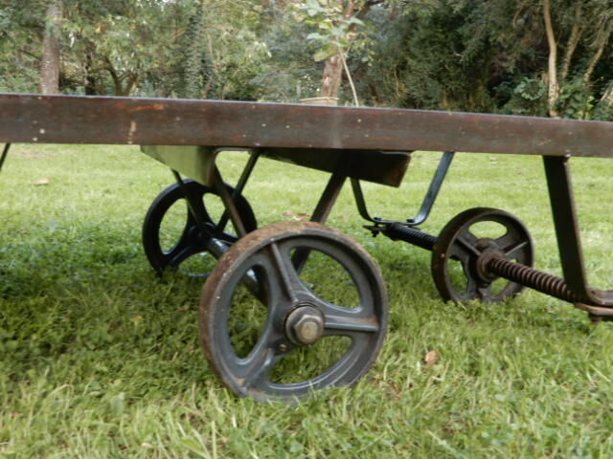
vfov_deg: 37.7
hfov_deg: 49.0
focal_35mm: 38
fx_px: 673
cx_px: 306
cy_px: 230
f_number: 4
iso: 100
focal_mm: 6.8
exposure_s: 1/6
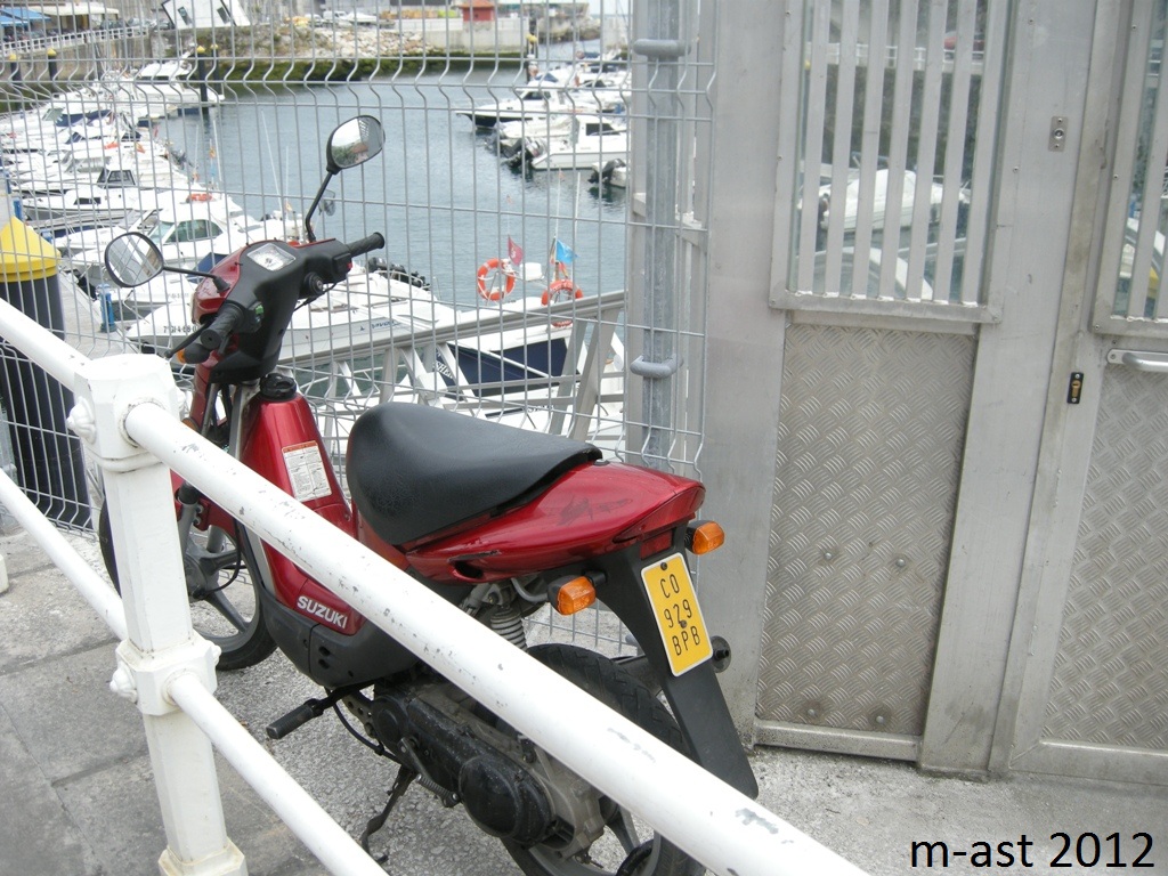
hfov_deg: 52.6
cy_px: 438
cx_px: 584
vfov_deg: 40.7
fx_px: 1181
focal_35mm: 35
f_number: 3
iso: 64
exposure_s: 1/494
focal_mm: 7.5
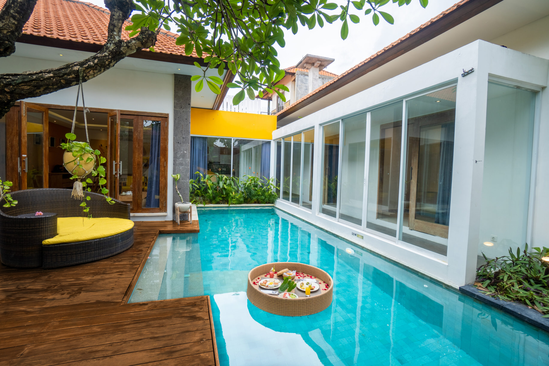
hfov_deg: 100.4
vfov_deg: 77.3
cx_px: 274
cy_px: 183
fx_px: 229
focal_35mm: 15
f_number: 6.3
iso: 100
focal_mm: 10
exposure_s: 1/400
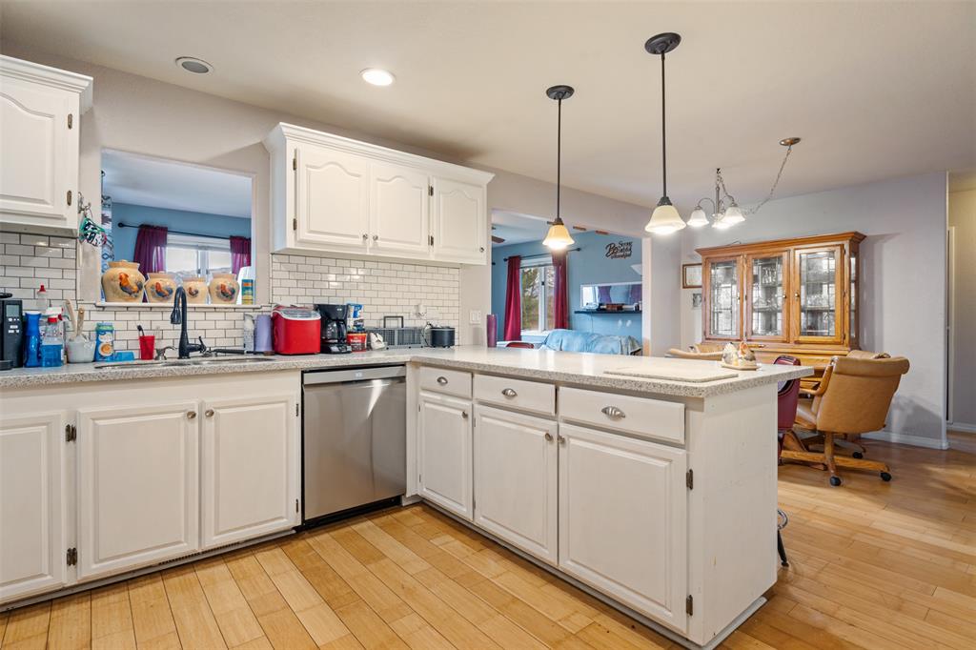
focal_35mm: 18
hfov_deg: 91.6
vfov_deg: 68.8
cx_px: 488
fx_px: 474
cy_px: 325
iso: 250
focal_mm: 17.5
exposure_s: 1
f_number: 9
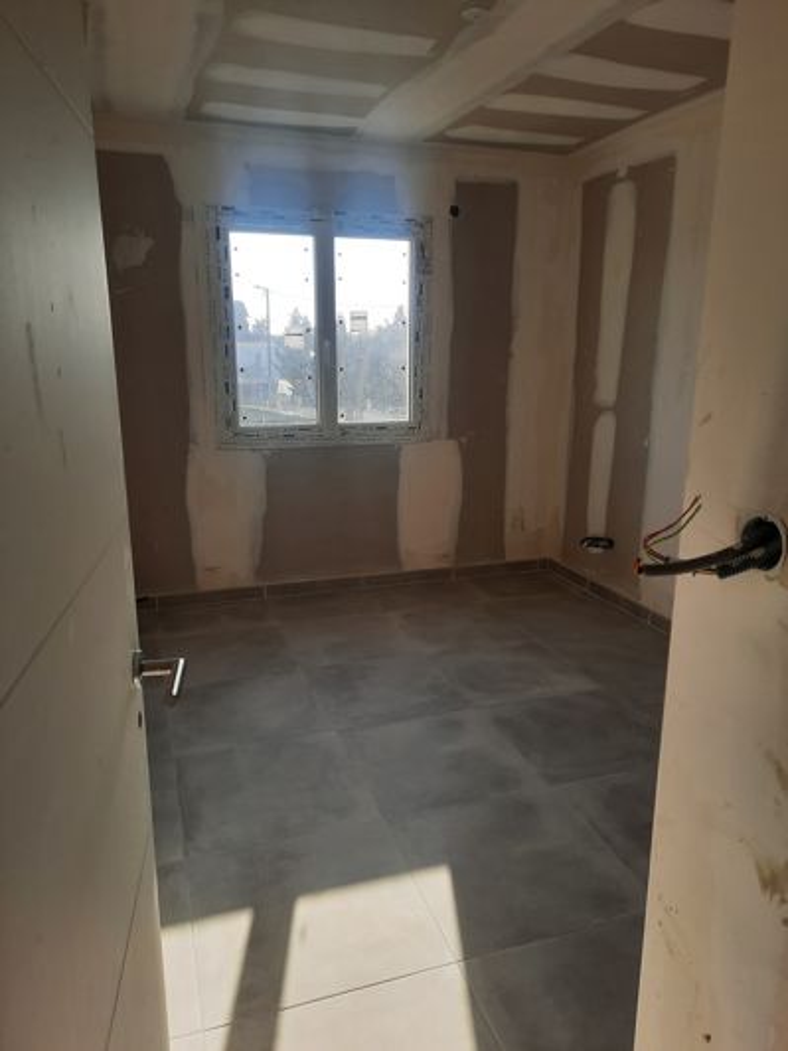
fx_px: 759
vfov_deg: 69.4
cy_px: 526
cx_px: 394
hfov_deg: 54.9
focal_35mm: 25
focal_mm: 4.6
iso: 32
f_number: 2
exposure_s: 1/183
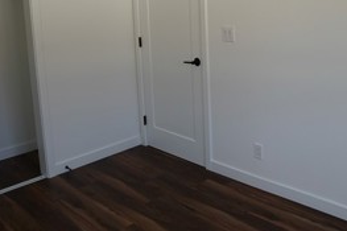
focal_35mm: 39
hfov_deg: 48.1
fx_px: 376
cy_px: 48
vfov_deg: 33.2
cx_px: 251
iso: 100
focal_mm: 16
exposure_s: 1/60
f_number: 3.5
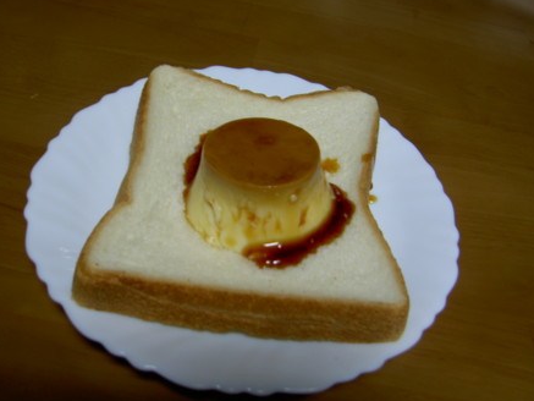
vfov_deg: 40.7
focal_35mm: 35
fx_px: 540
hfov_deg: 52.6
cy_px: 203
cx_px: 269
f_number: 2.8
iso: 50
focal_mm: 5.6
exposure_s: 1/10
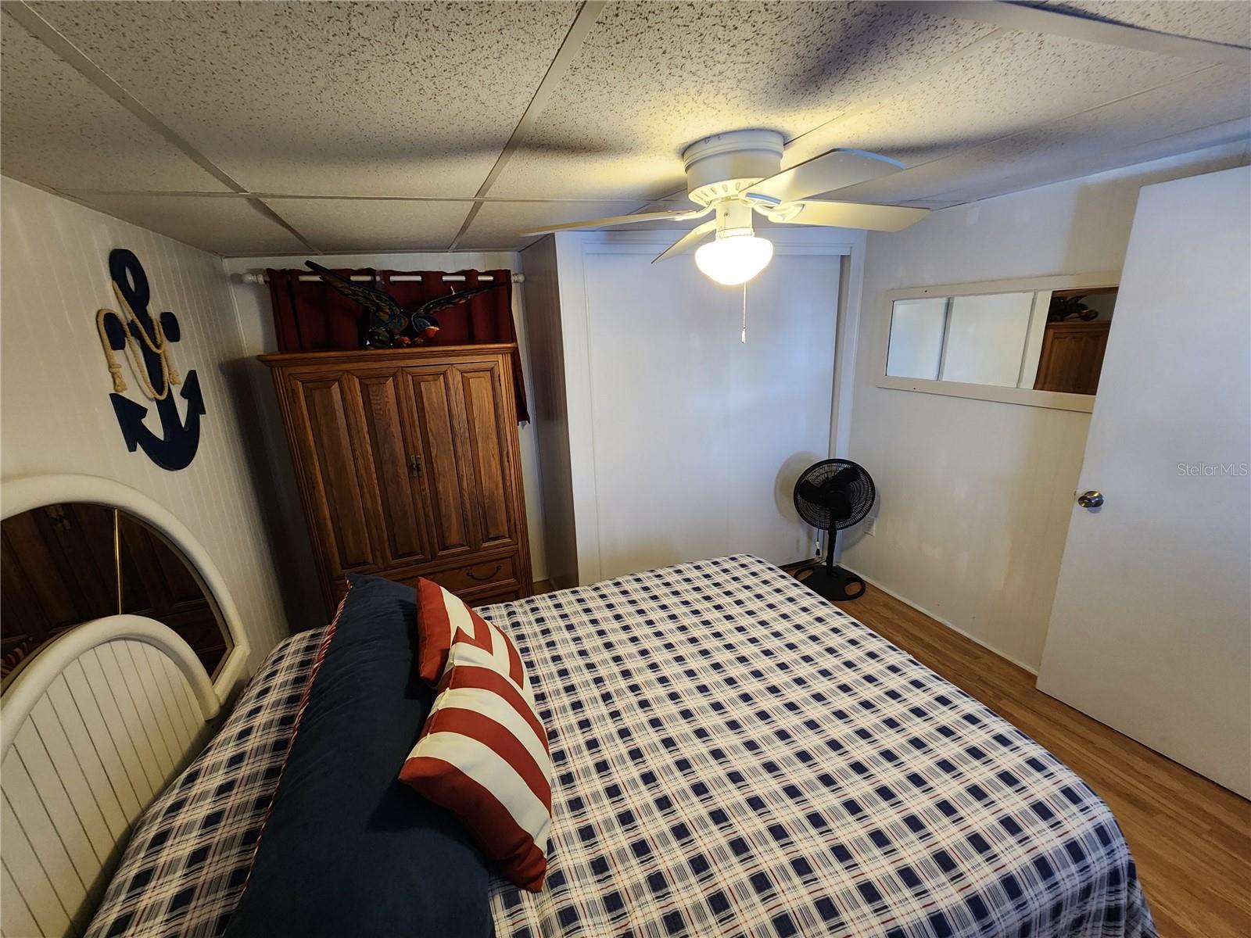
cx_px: 626
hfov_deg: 106.2
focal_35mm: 13
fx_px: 470
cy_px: 469
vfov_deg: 89.9
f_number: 2.2
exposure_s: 1/30
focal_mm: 2.2
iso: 320
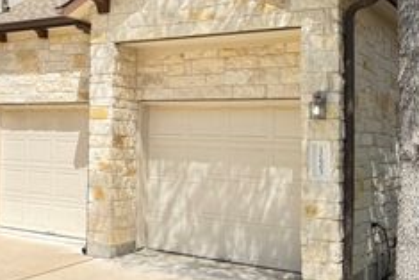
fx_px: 617
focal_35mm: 53
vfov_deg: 25.5
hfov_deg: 35.9
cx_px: 68
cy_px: 104
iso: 80
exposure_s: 1/2041
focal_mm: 6.76
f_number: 1.78
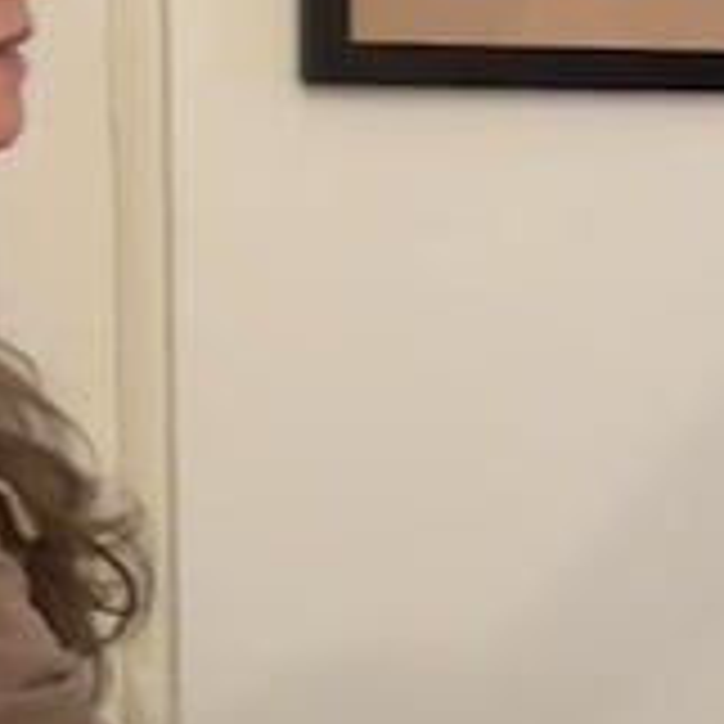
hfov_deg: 12.0
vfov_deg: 12.3
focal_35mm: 141
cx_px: 989
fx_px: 3336
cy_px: 699
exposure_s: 1/49
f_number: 1.78
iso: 640
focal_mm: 6.76
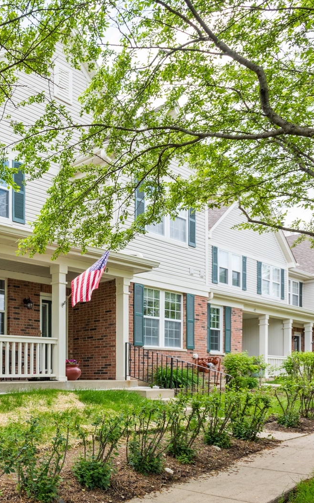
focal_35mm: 39
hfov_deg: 29.0
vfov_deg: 50.4
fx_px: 534
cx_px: -48
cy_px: 256
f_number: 8
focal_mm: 25
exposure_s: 1/200
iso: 400
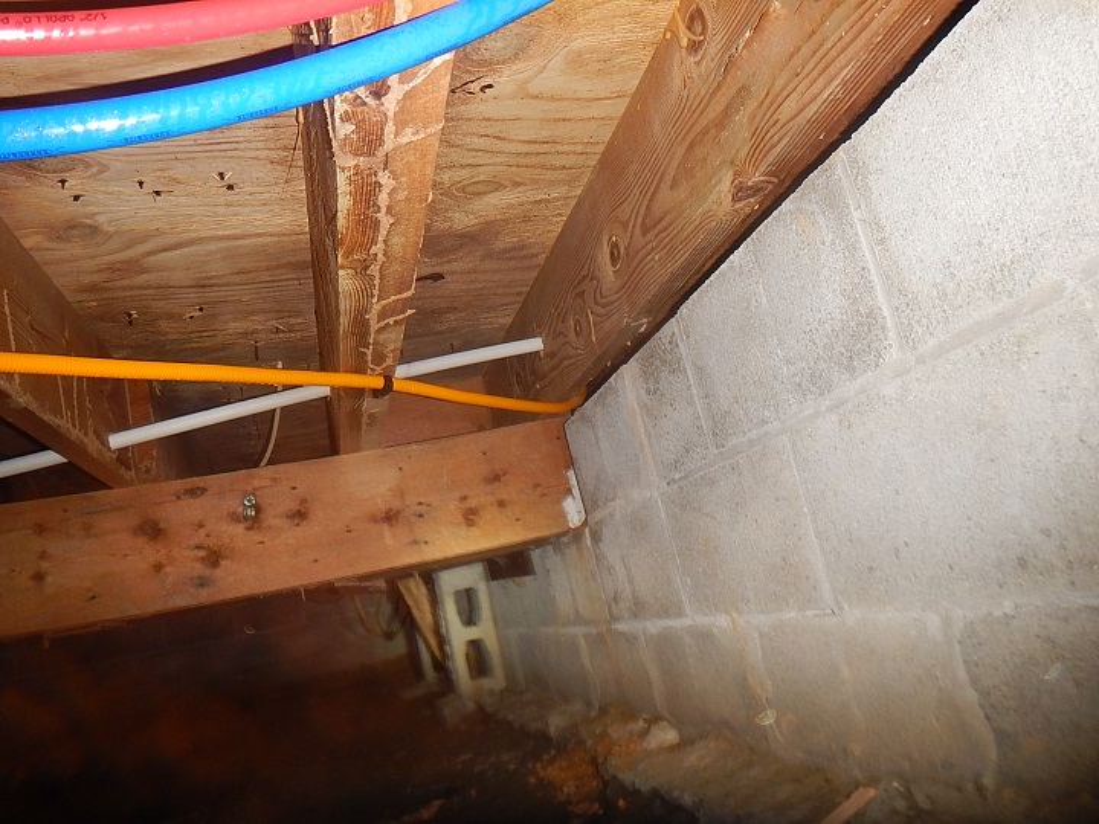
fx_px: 889
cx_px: 550
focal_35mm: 28
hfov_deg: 63.4
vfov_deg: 49.7
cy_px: 412
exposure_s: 1/30
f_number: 3.9
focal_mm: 5
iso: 200
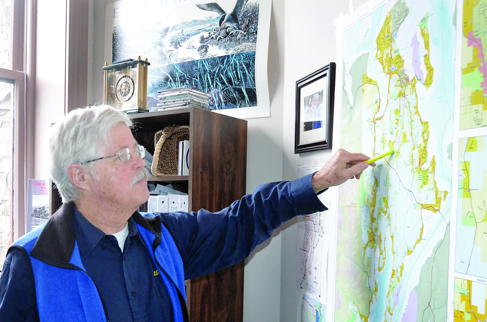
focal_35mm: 38
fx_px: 513
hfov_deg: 50.4
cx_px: 193
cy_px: 201
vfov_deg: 34.7
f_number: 4
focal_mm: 20
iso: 4000
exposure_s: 1/200
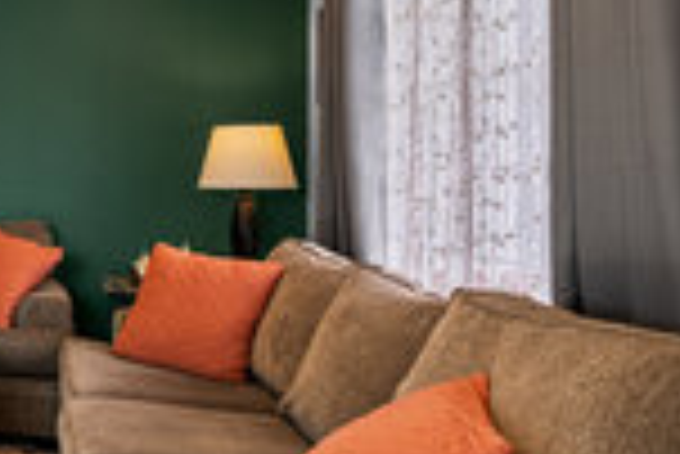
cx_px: -281
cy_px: 216
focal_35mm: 46
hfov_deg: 29.9
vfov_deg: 29.3
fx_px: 870
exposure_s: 1/1.25
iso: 100
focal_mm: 16
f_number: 11
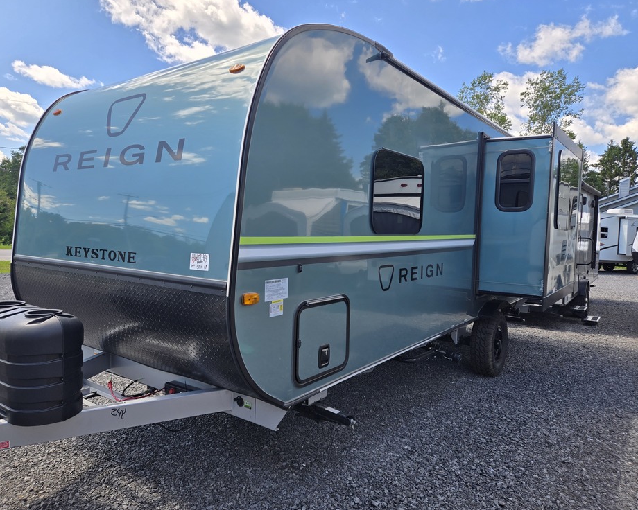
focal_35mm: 25
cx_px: 294
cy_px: 252
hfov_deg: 68.0
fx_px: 472
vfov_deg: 56.8
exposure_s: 1/1202
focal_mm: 5.4
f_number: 1.8
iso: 25
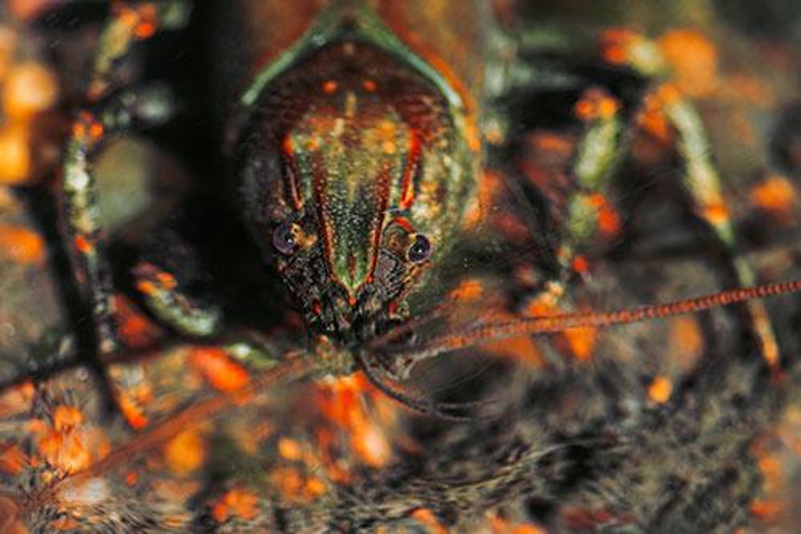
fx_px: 4671
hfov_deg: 9.8
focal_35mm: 210
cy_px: 267
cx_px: 400
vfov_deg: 6.5
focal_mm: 210
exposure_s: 1/250
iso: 250
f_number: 7.1
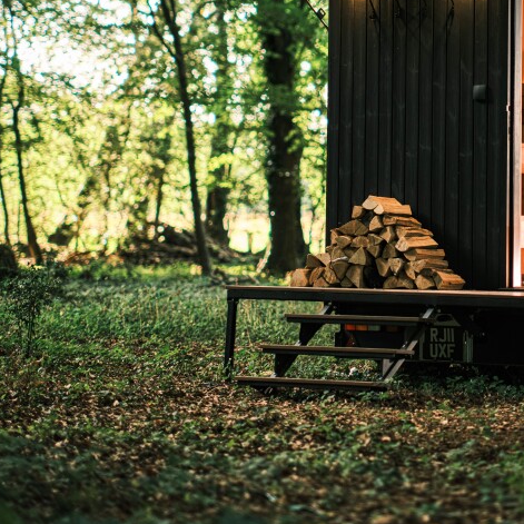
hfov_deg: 13.7
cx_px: 487
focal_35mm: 126
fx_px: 2158
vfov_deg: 13.8
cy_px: 90
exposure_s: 1/250
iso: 500
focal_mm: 80
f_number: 1.7
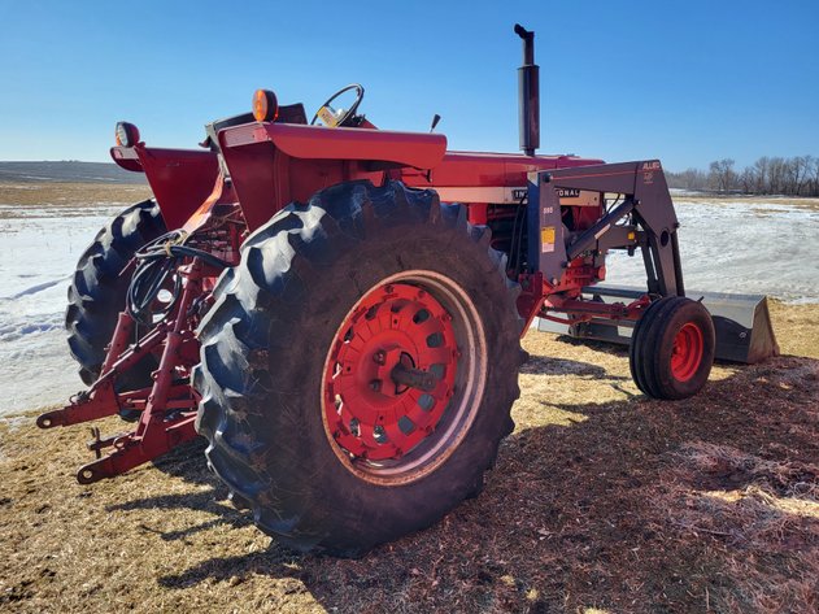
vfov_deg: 53.0
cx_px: 410
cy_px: 307
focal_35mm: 26
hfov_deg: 67.3
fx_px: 615
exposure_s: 1/1614
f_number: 1.8
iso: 40
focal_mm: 5.4
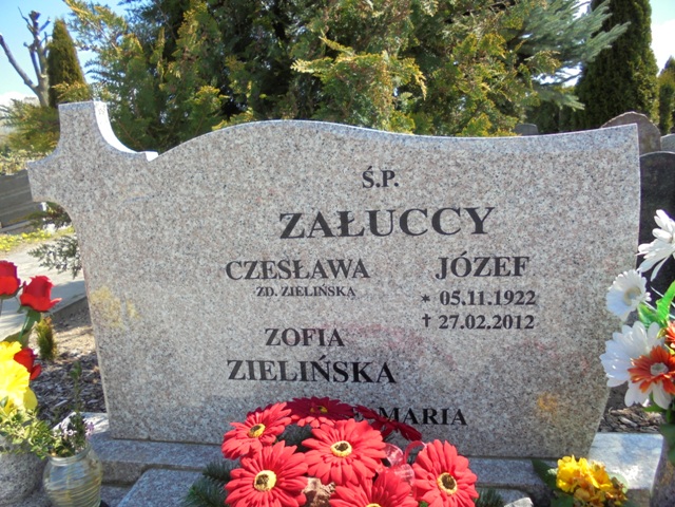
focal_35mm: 26
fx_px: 507
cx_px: 338
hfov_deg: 67.3
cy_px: 254
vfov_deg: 53.1
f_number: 3.5
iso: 100
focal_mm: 4.6
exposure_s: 1/400
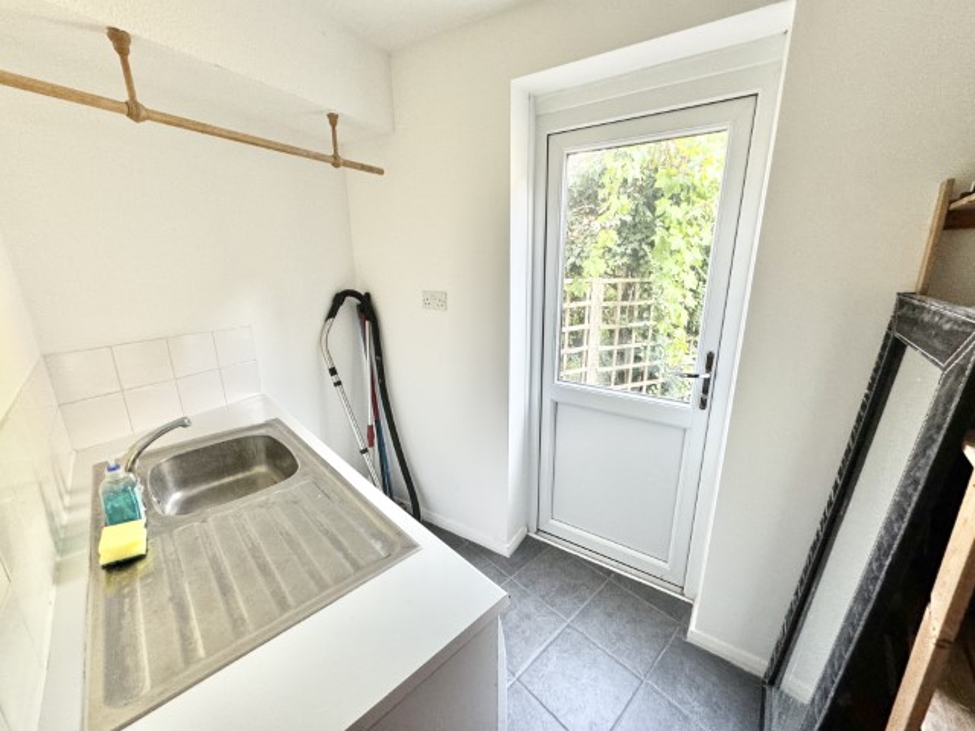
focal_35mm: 14
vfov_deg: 85.7
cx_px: 488
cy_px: 366
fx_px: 394
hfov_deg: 102.1
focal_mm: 2.22
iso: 200
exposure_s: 1/100
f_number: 2.2
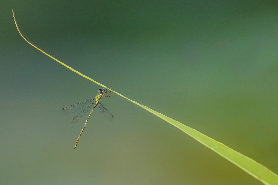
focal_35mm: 500
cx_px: 139
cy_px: 92
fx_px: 3862
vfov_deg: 2.8
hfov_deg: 4.1
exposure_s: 1/1600
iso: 640
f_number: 6.3
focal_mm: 500
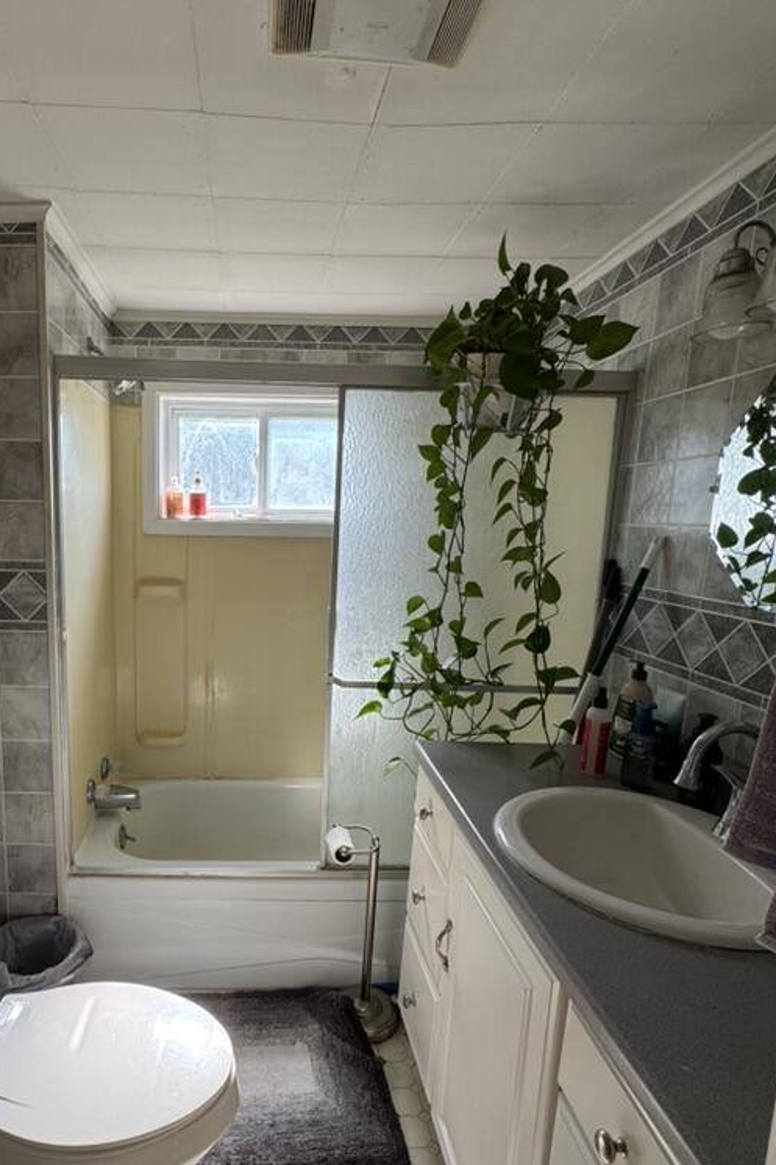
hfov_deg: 60.4
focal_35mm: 20
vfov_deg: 83.9
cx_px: 256
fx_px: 647
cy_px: 622
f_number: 2.2
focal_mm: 2.22
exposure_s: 1/111
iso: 40
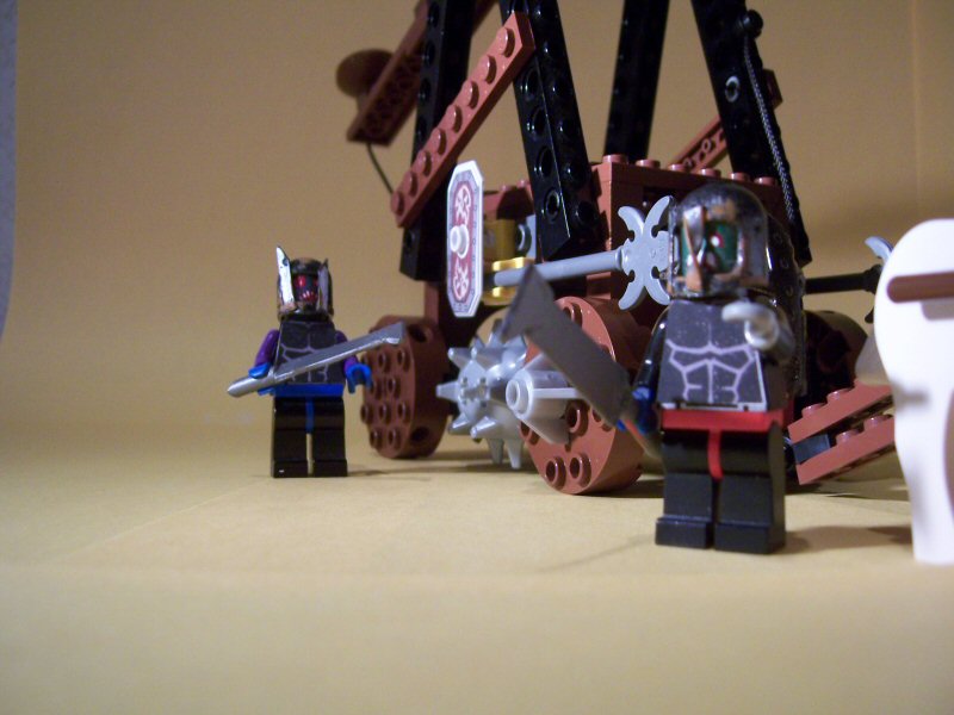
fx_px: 992
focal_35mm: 36
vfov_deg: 39.7
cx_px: 477
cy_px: 358
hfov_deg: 51.4
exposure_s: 1/10
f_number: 3
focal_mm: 6
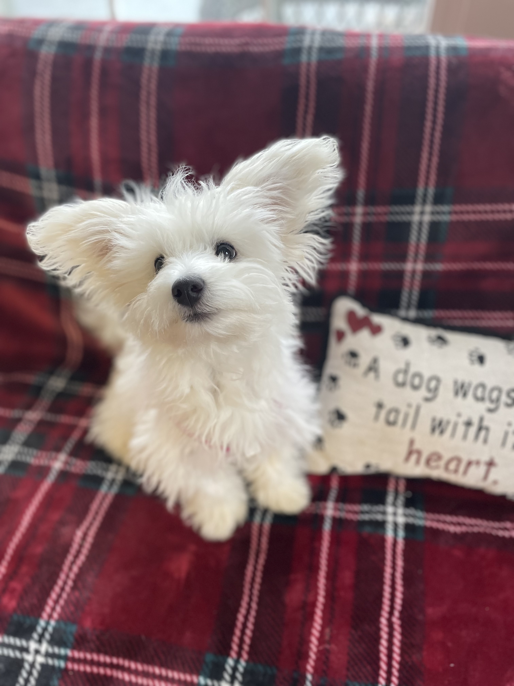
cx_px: 257
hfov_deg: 53.1
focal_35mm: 26
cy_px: 343
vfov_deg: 67.3
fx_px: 515
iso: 250
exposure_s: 1/60
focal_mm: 4.2
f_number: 1.6
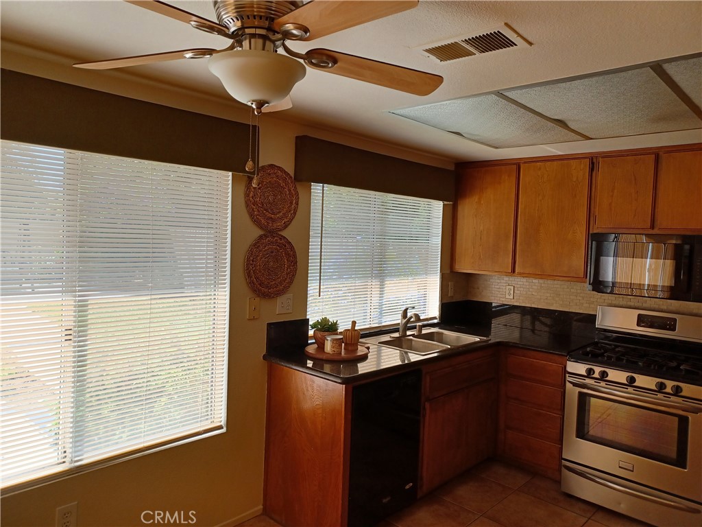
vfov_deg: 54.9
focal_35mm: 25
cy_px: 264
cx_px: 351
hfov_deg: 69.4
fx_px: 507
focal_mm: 4.6
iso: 64
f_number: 1.8
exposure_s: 1/120
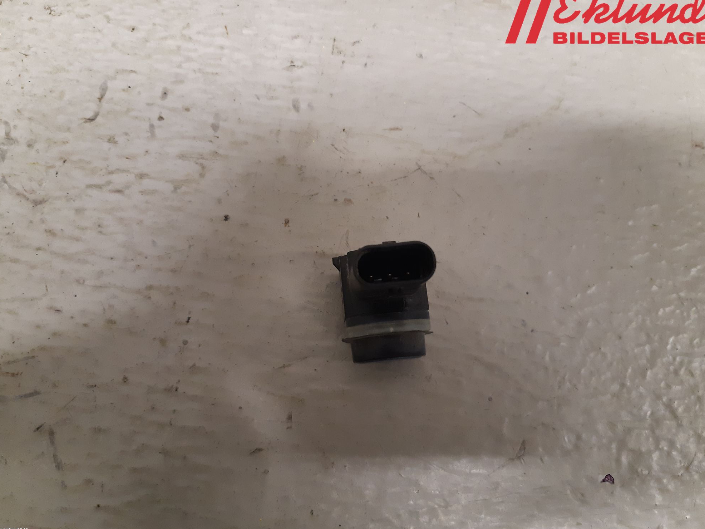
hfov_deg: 65.3
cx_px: 359
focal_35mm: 27
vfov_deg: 51.3
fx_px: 550
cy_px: 258
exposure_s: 1/50
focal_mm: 3.93
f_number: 1.7
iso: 250
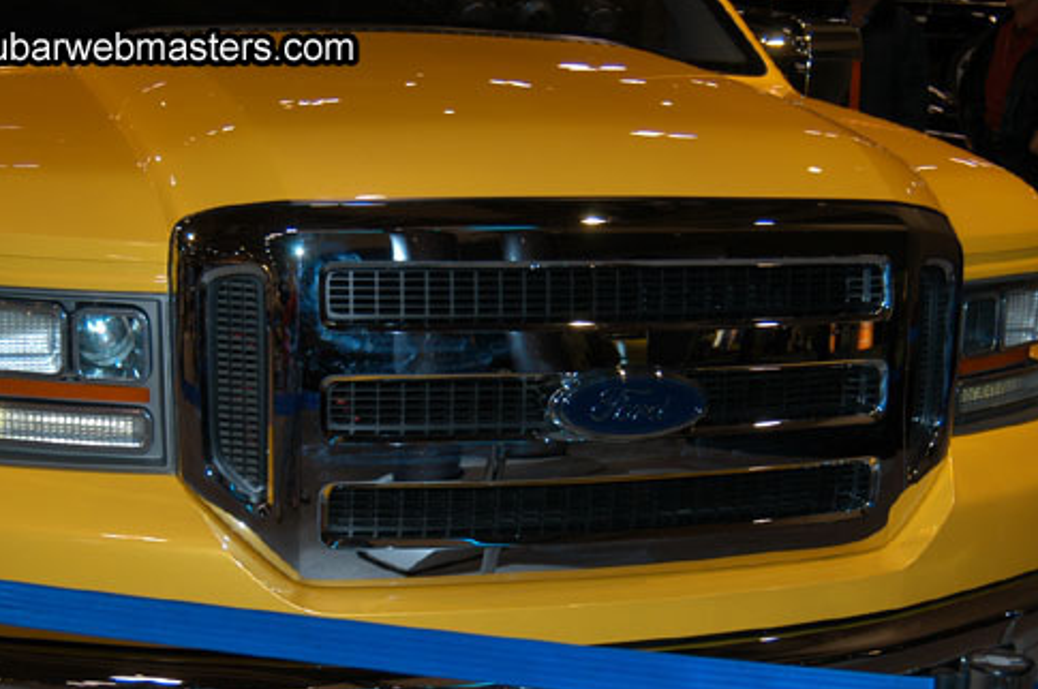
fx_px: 1929
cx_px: 532
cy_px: 475
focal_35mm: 67
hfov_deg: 30.1
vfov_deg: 20.2
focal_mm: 32
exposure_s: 1/60
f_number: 5
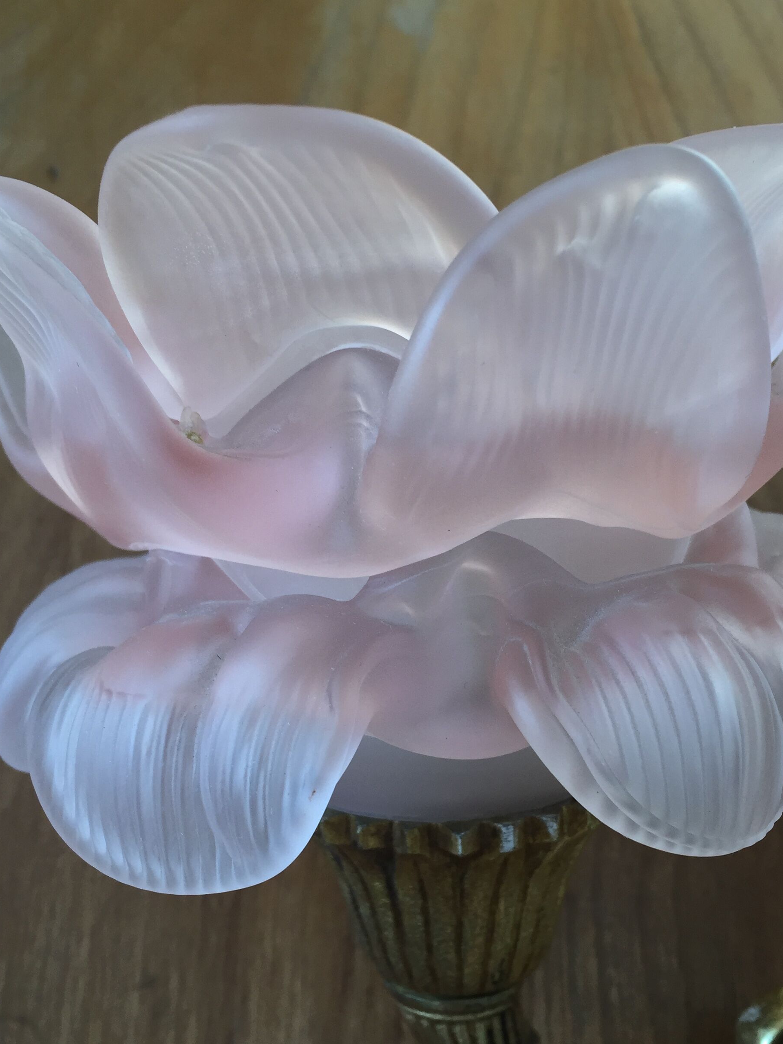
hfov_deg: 36.8
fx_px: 1176
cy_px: 543
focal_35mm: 39
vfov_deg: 47.9
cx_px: 439
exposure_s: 1/100
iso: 50
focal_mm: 4.15
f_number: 2.2
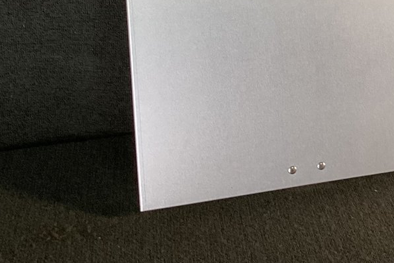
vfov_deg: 15.8
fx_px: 898
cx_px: 394
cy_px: -86
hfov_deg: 23.7
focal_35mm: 82
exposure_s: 1/120
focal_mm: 3.3
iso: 80
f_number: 2.4
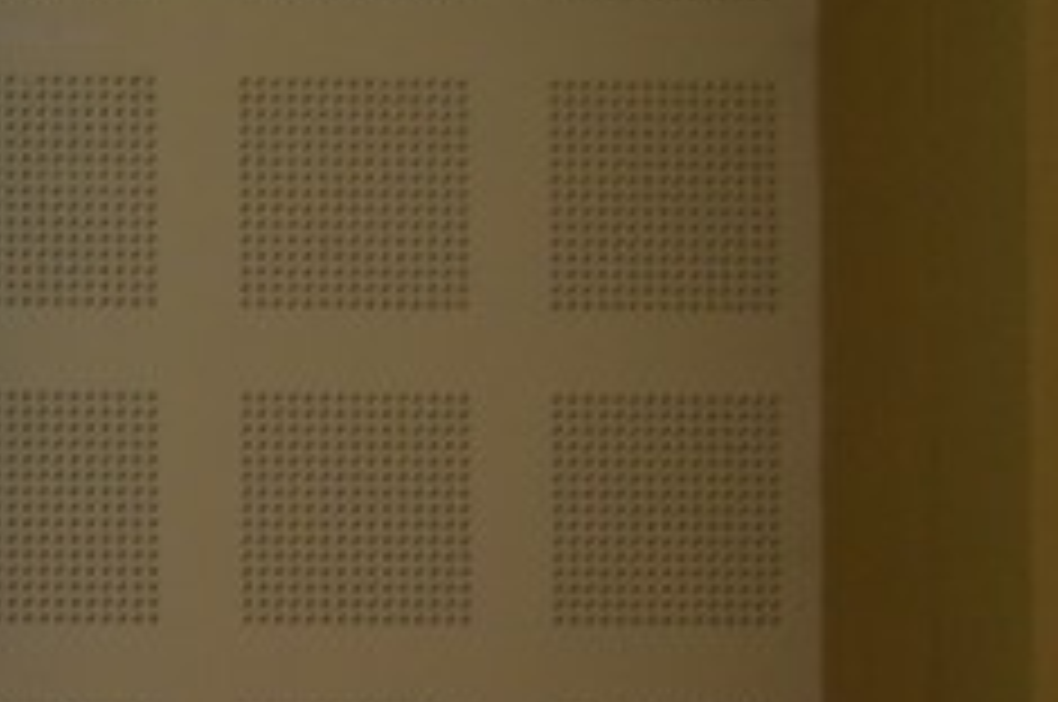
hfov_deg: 12.1
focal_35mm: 157
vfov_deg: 8.7
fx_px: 4608
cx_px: -810
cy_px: 637
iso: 400
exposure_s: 1/25
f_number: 4
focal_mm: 24
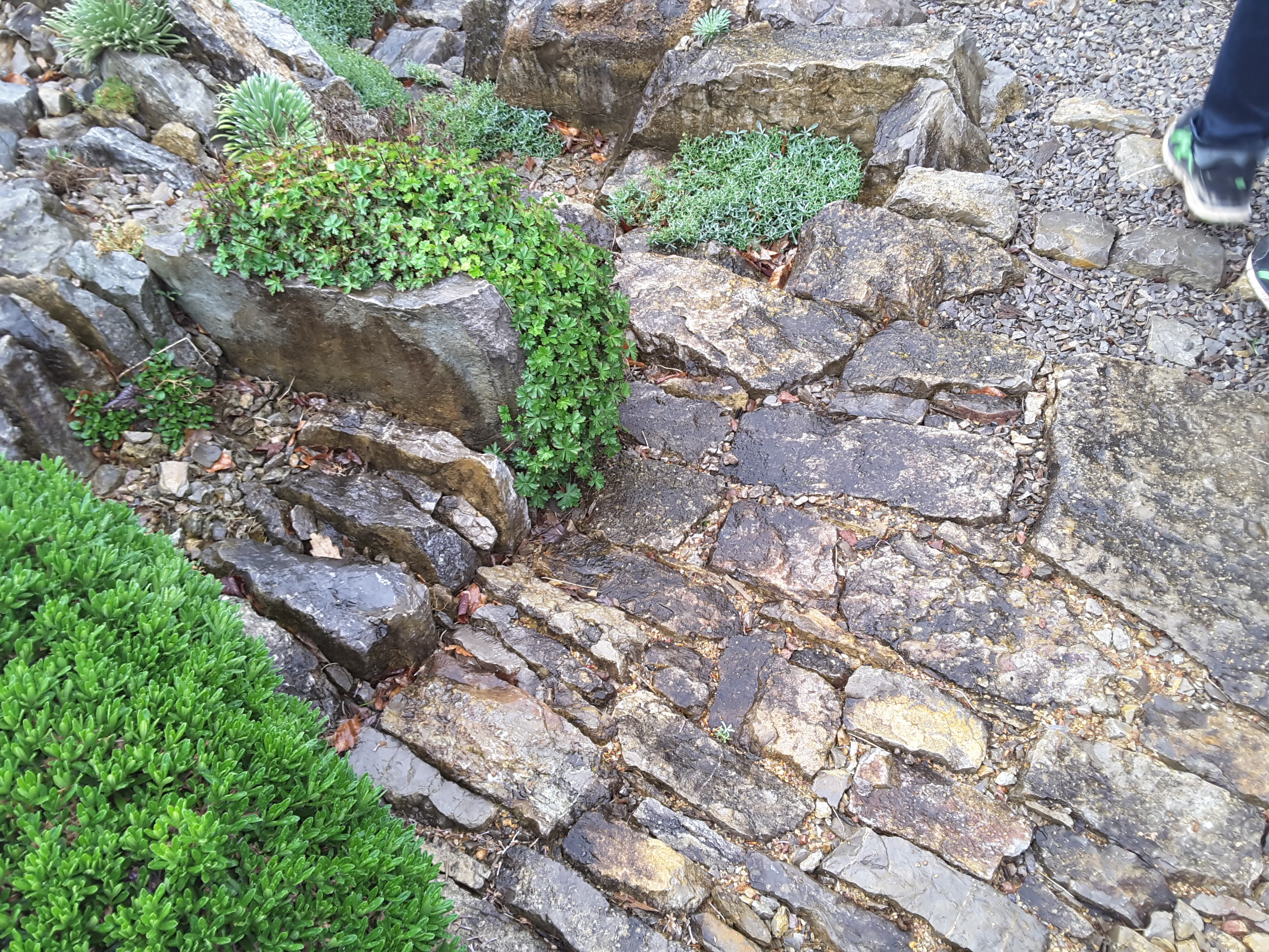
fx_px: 1136
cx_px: 634
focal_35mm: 31
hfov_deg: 58.4
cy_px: 476
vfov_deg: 45.4
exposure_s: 1/40
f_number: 1.9
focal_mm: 2.9
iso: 50
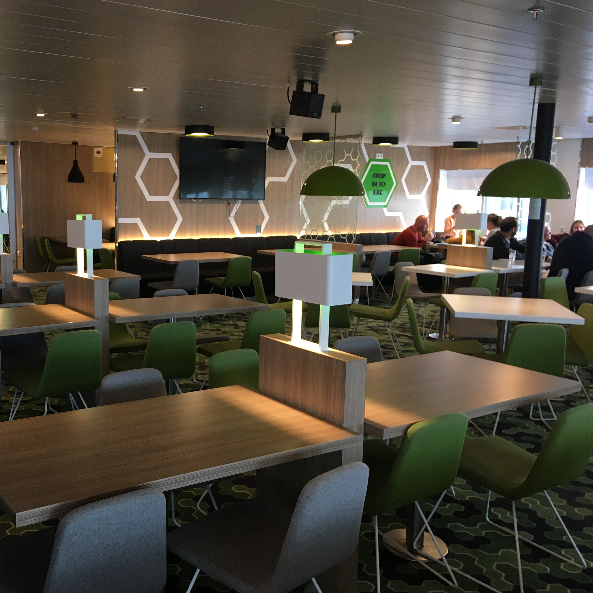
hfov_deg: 46.5
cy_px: 295
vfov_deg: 47.2
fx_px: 678
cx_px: 198
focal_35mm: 35
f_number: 2.2
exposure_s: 1/33
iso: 100
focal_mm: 4.15
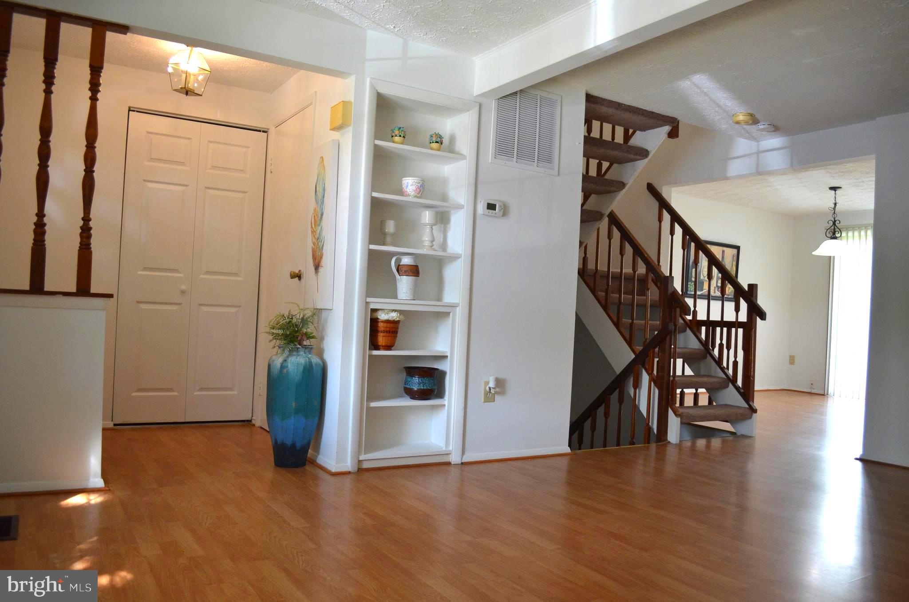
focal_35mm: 27
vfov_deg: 47.7
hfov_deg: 67.5
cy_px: 301
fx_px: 680
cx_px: 454
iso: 640
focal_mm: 18
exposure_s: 1/60
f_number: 4
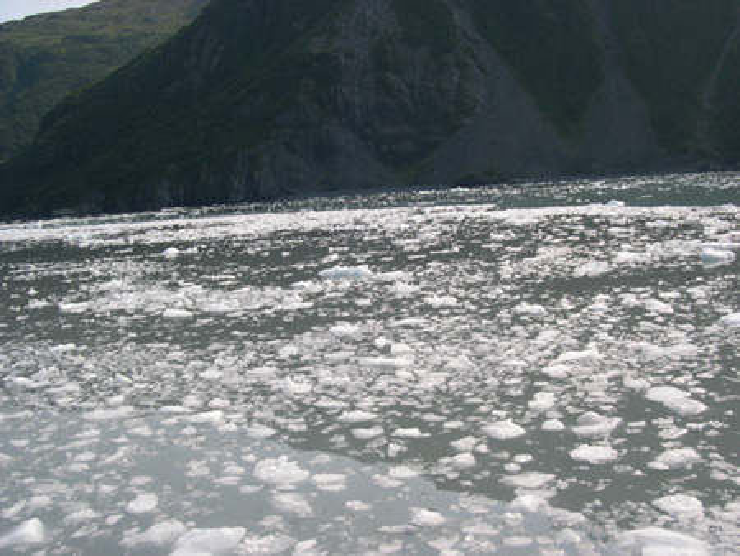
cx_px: 370
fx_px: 813
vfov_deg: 37.8
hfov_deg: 49.0
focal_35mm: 38
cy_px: 278
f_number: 7.6
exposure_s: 1/221
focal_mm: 8
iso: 100
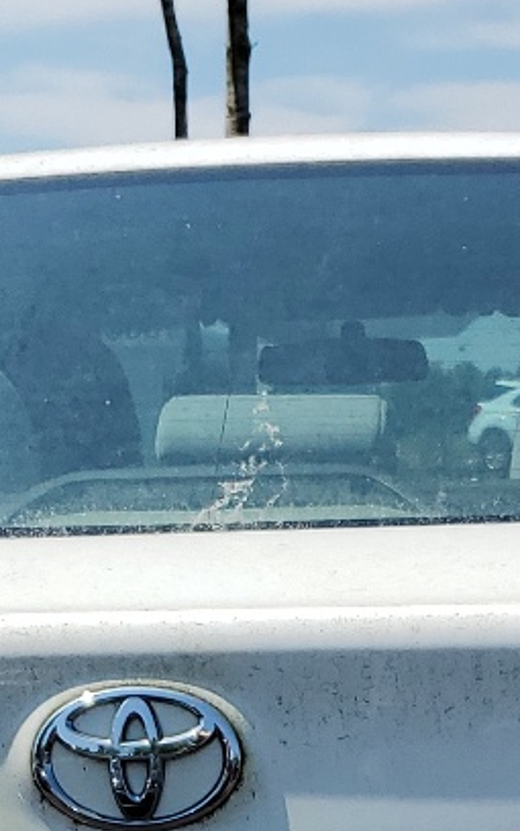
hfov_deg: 12.1
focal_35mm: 108
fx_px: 2449
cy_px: 1132
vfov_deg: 17.8
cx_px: 279
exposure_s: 1/5000
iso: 50
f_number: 1.5
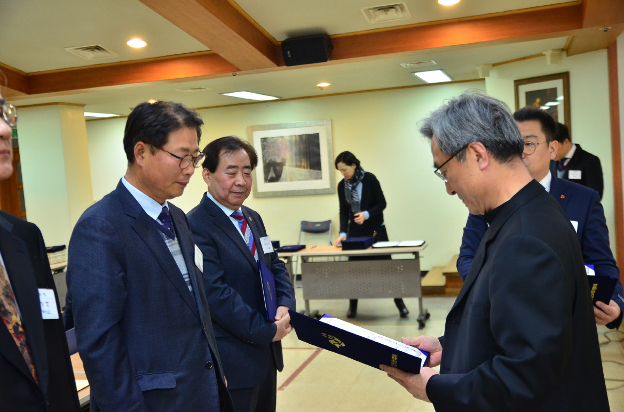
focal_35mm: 40
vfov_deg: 32.8
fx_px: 700
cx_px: 312
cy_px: 206
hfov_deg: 48.0
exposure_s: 1/100
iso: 800
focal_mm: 27
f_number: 2.8
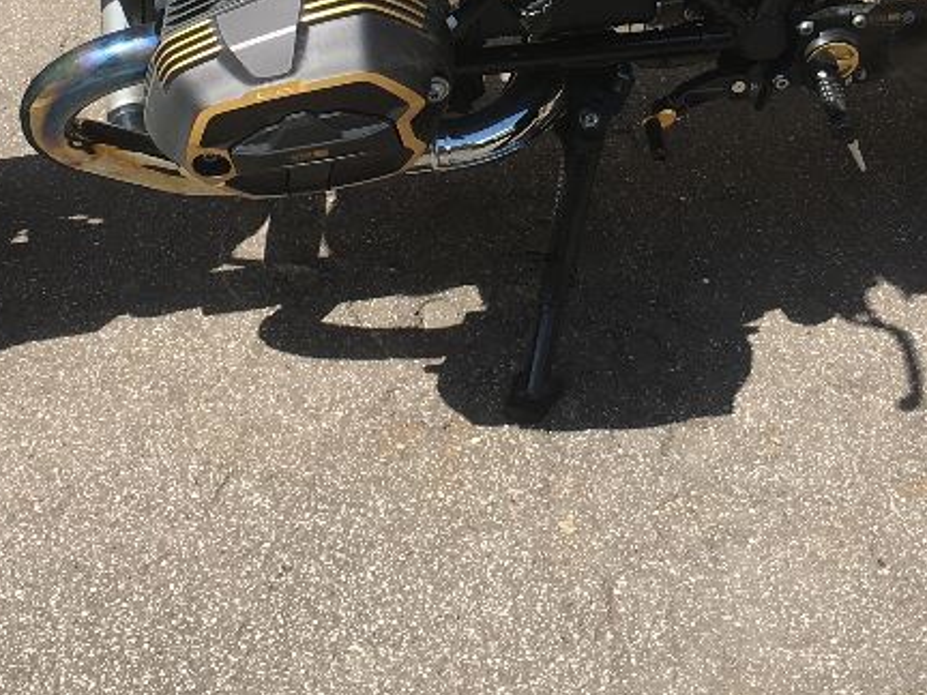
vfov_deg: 16.2
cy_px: -230
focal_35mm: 86
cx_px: 517
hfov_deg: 22.7
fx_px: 2303
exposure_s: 1/777
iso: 25
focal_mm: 4.15
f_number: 2.2
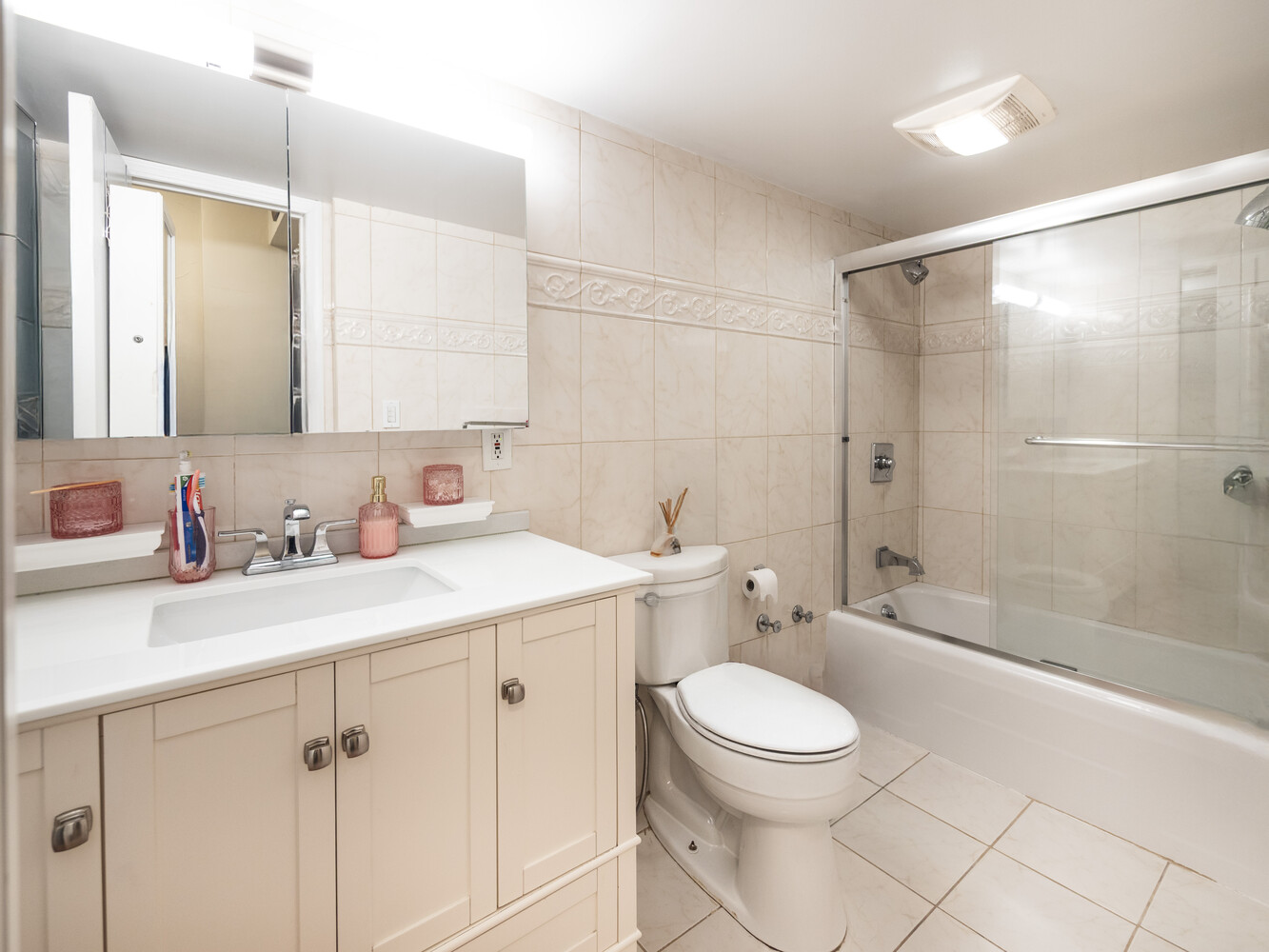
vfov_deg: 78.1
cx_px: 634
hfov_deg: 94.5
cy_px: 476
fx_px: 587
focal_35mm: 16
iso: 160
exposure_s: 1/15
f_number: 4
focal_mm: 8
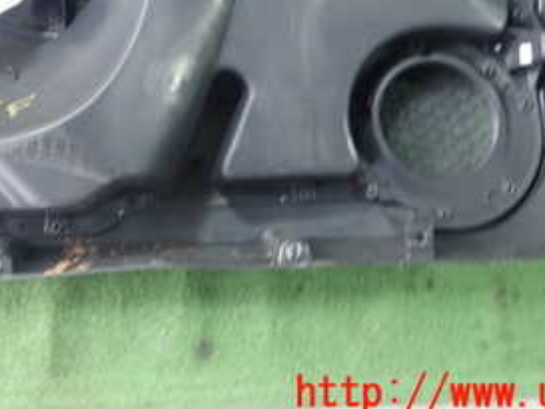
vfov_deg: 24.9
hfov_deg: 34.3
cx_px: 148
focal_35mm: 55
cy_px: -30
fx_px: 866
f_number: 2
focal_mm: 4.5
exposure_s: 1/40
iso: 200
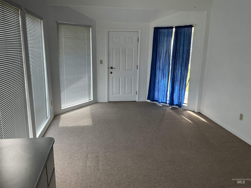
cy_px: 94
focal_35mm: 28
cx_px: 126
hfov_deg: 63.4
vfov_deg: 49.7
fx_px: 203
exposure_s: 1/120
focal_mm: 3
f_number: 1.8
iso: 64
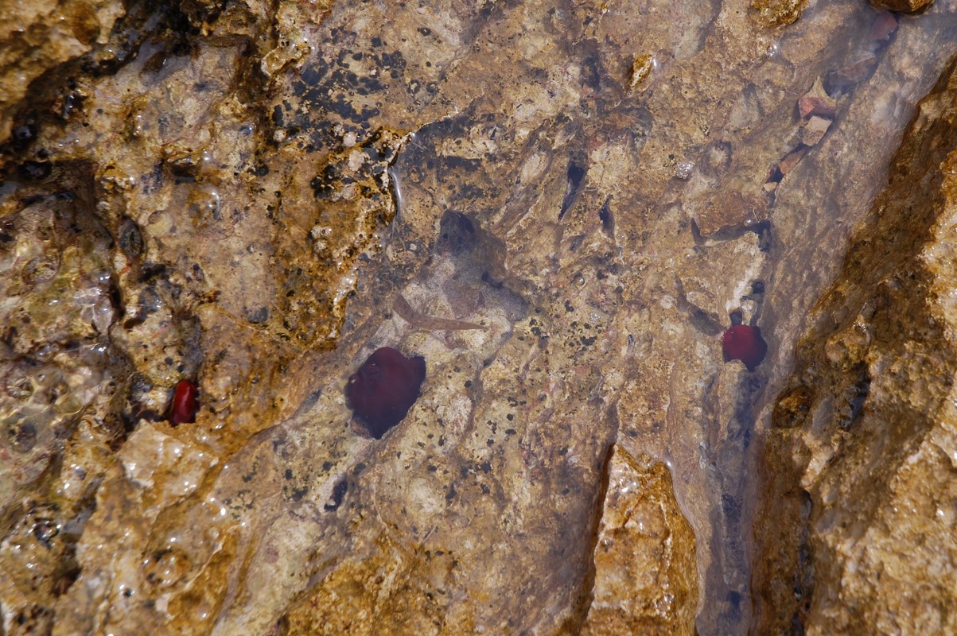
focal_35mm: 82
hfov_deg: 24.6
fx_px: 2191
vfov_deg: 16.5
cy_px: 318
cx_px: 478
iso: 200
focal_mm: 55
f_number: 8
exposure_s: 1/250
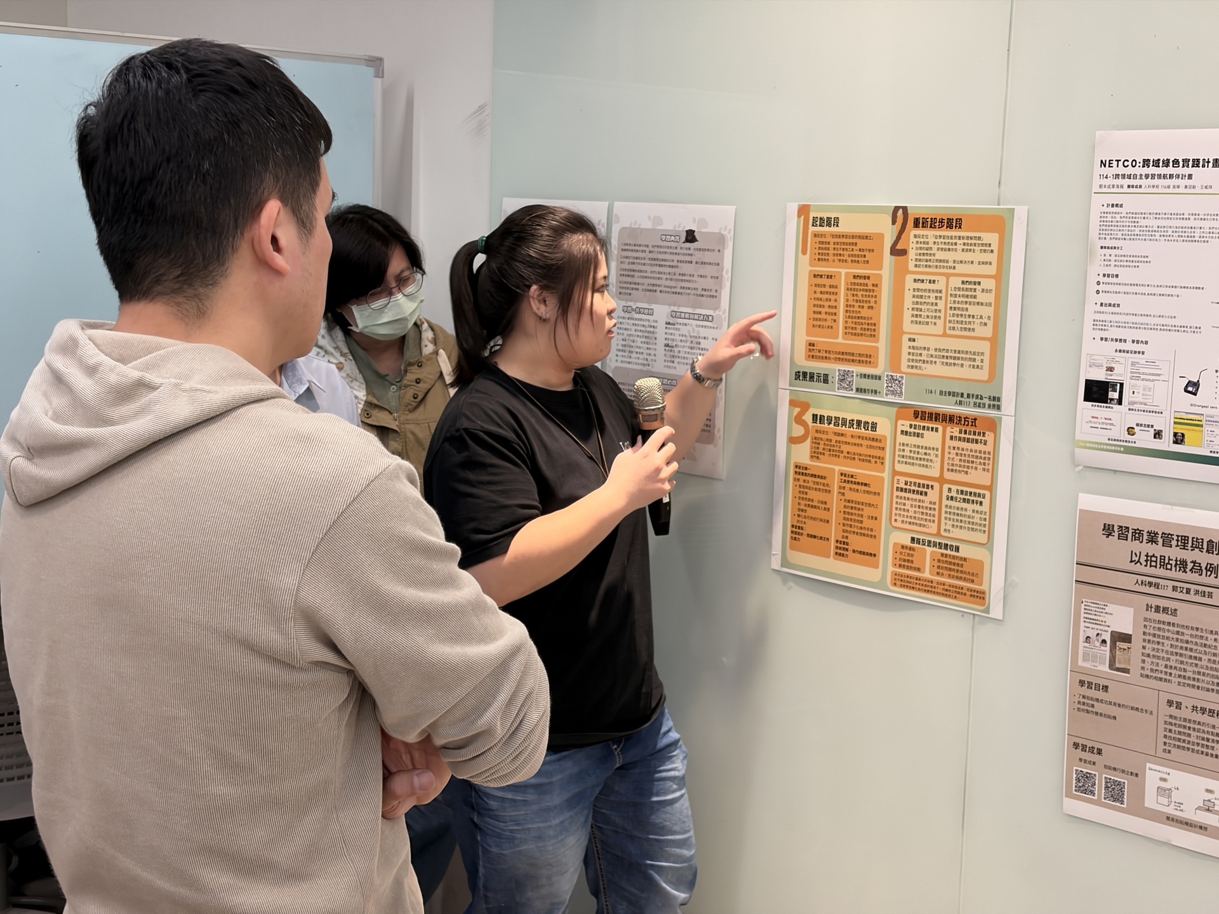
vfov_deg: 28.0
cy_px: 457
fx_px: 1831
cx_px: 610
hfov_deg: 36.8
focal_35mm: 52
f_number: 1.6
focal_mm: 5.96
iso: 64
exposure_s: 1/60
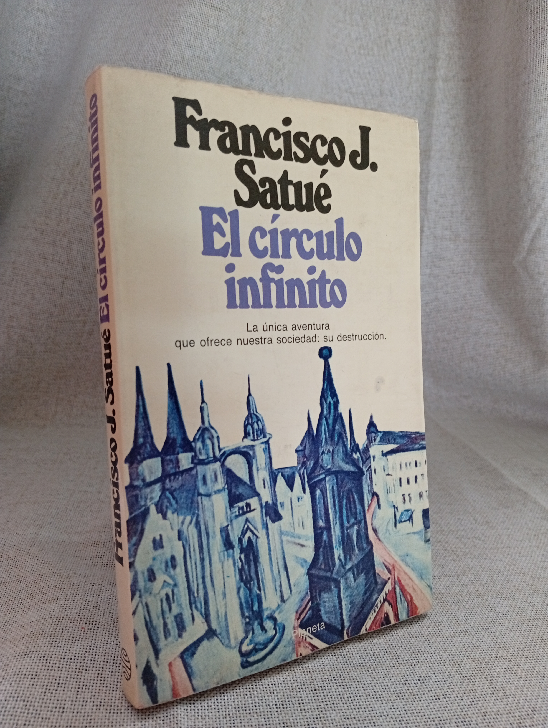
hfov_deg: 51.5
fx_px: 568
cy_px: 364
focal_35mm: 27
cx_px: 274
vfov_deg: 65.2
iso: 396
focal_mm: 3.98
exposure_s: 1/33.3
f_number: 1.8
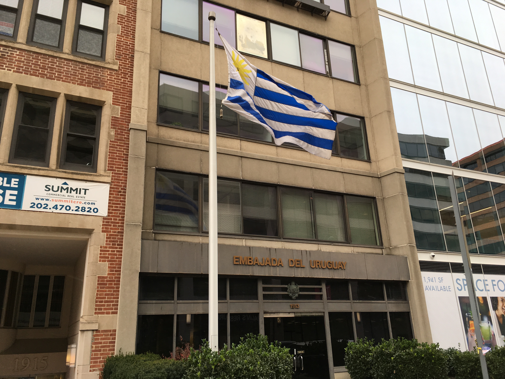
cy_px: 190
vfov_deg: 48.2
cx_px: 252
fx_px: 423
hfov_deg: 61.7
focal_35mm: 29
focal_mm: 4.15
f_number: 2.2
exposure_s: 1/120
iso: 25
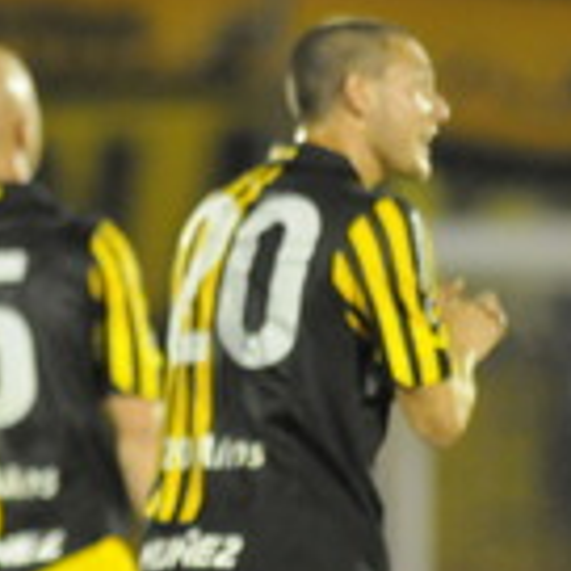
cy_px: 447
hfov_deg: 1.0
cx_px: -609
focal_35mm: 1791
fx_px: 33424
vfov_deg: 1.0
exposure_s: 1/320
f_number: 2.8
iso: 1600
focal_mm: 300
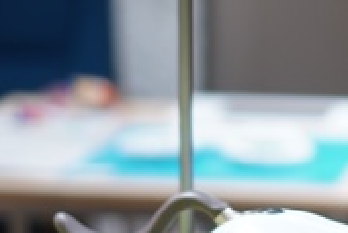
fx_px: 1826
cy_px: 137
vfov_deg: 7.3
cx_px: 452
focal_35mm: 189
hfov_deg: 10.6
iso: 100
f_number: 1.8
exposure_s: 1/60
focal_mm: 35
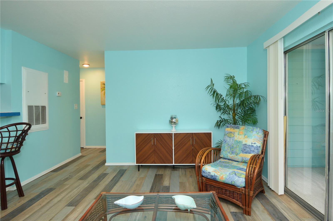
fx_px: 166
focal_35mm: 18
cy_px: 110
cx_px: 166
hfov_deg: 90.1
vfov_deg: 67.3
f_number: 4
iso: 500
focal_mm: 12
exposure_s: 1/60
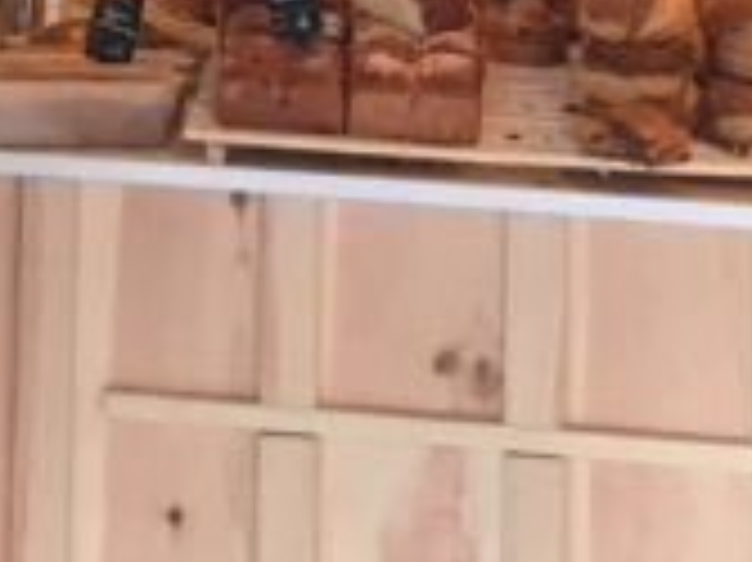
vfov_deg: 7.4
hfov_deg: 11.0
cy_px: -1124
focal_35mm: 178
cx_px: -23
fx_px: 3864
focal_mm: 4.15
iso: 40
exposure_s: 1/33
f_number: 2.2
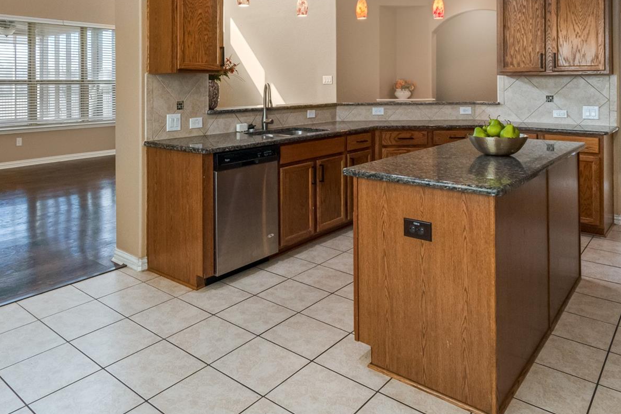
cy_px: 66
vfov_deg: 46.2
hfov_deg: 68.9
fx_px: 449
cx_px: 259
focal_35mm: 26
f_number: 8
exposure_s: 1/100
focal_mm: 10
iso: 400
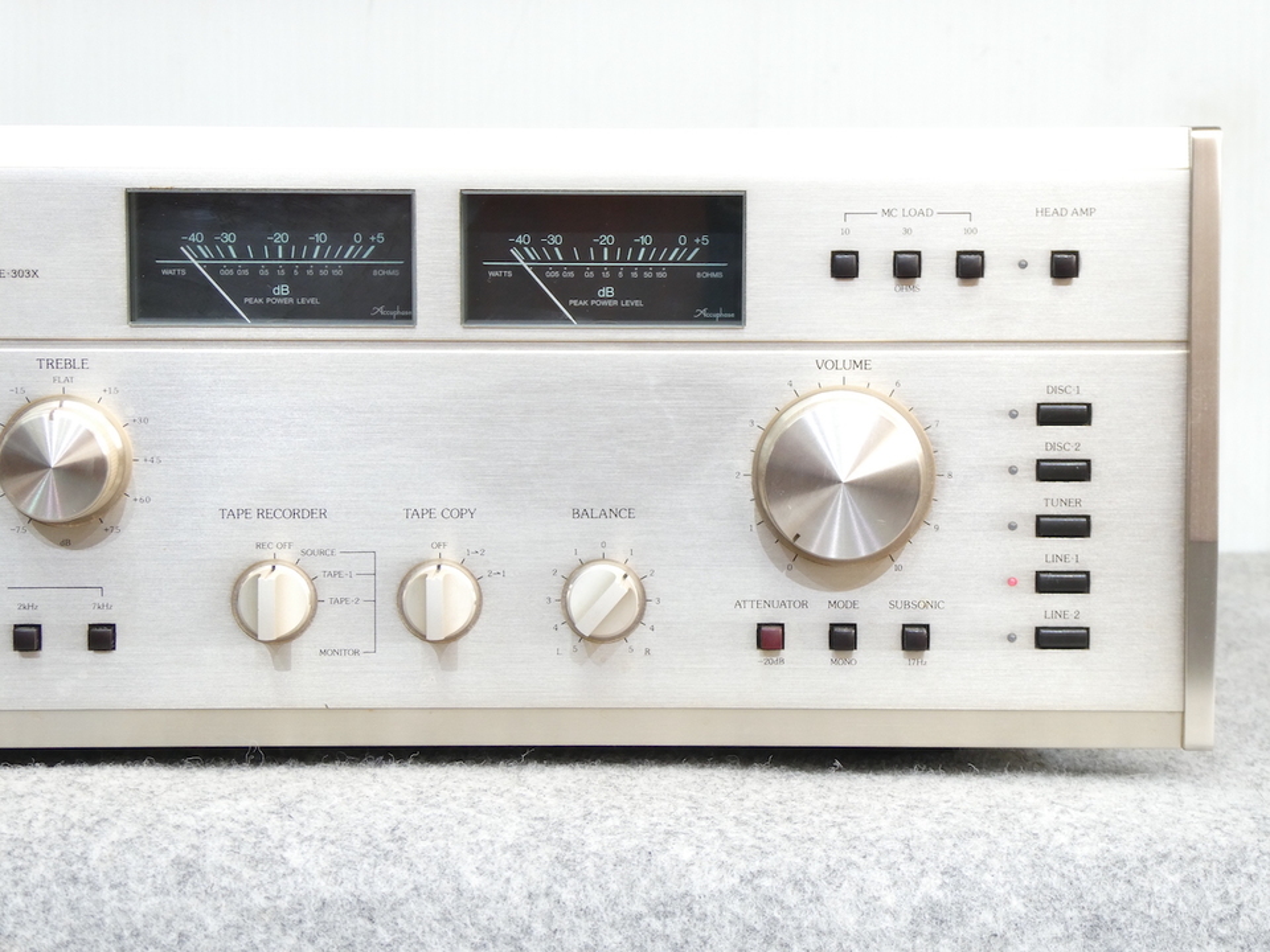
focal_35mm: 98
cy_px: 476
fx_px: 3595
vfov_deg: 15.1
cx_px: 635
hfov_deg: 20.0
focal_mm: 17.5
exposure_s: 1/10
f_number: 5
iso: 200
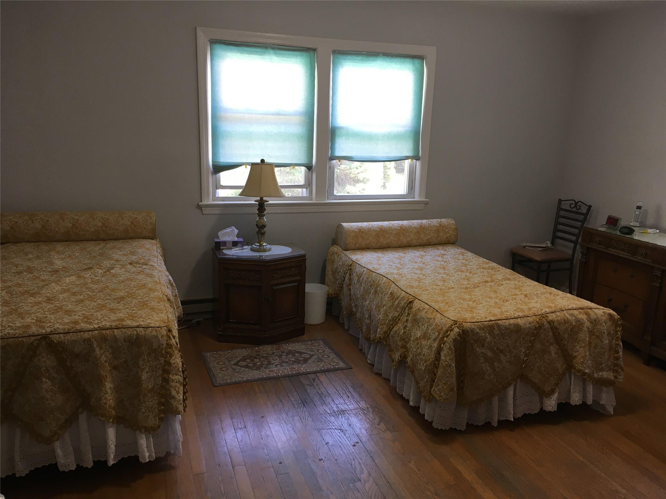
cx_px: 333
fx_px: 558
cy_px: 250
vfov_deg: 48.2
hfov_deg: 61.7
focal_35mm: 29
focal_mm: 4.15
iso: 50
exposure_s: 1/30
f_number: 2.2
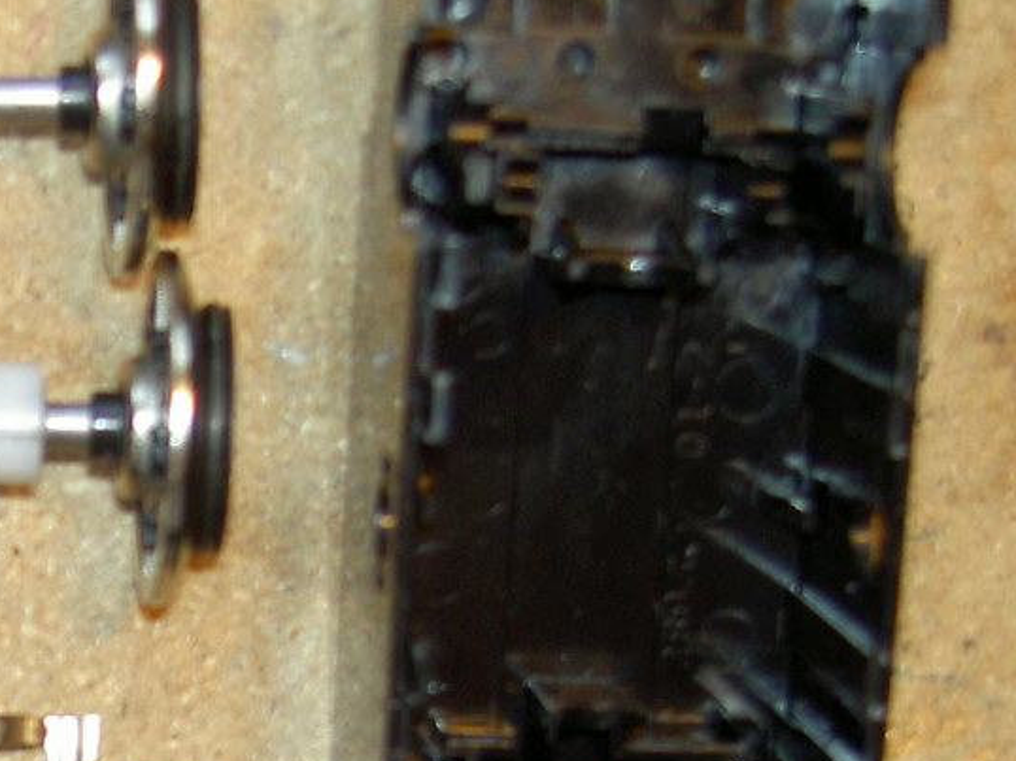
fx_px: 3403
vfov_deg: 12.6
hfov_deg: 16.6
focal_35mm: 116
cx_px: -42
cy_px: 801
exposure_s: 1/59.5
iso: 100
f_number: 2.8
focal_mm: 8
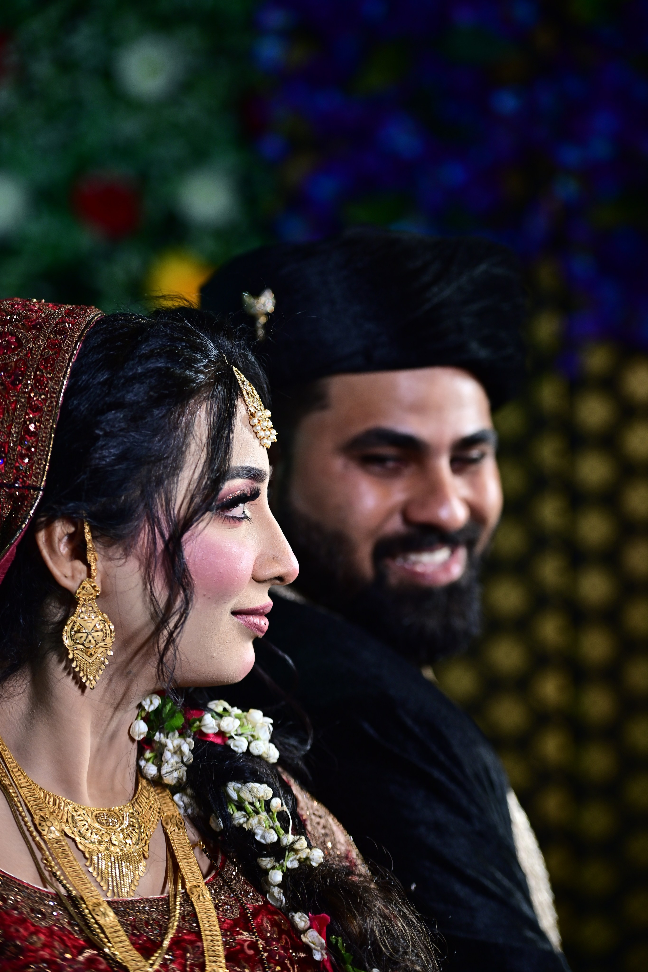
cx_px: 324
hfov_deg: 11.8
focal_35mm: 116
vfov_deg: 17.6
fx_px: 3132
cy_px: 486
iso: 500
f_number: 2.8
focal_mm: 116
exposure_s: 1/200
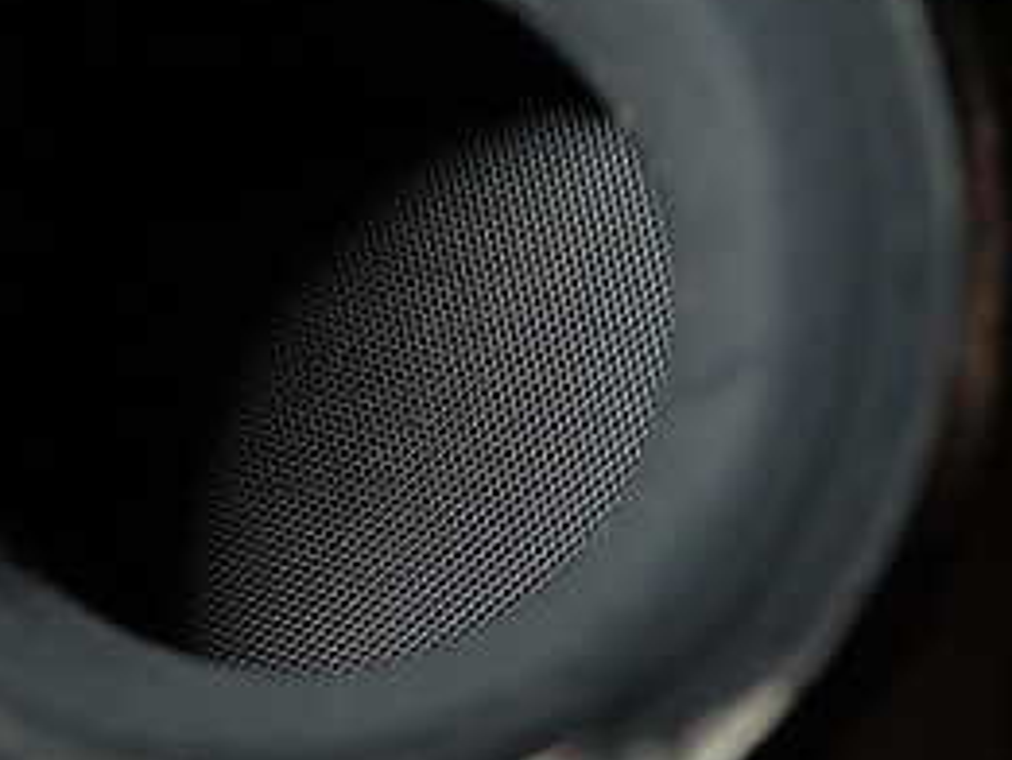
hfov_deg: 27.8
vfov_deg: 21.3
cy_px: 287
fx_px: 2018
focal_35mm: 69
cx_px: 256
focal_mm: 5.4
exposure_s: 1/30
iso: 200
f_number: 6.3
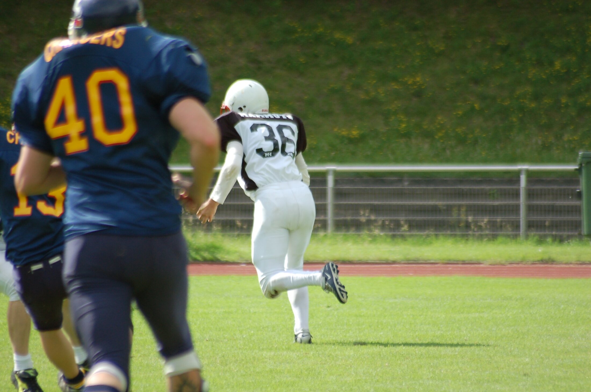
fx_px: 7374
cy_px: 196
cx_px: 296
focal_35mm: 450
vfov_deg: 3.0
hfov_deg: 4.6
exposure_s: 1/800
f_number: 5.6
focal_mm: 300
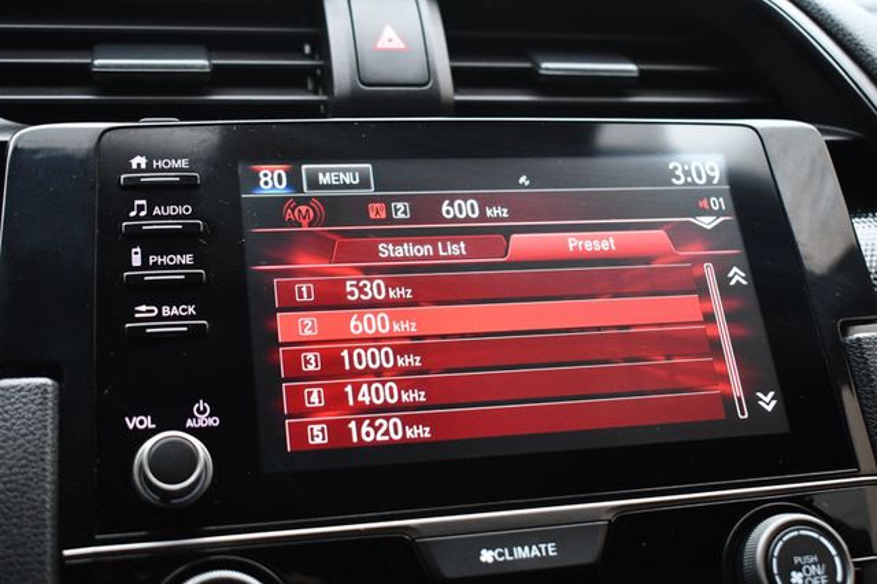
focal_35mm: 46
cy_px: 292
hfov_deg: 42.8
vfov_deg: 29.2
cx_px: 438
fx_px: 1120
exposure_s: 1/125
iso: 1600
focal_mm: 31
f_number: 4.2
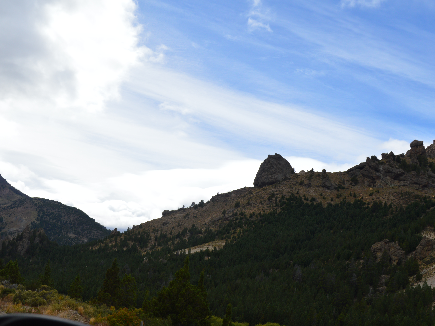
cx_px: 191
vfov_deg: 31.5
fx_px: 578
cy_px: 162
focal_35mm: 46
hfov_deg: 41.2
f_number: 8
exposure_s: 1/250
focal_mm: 28
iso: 100
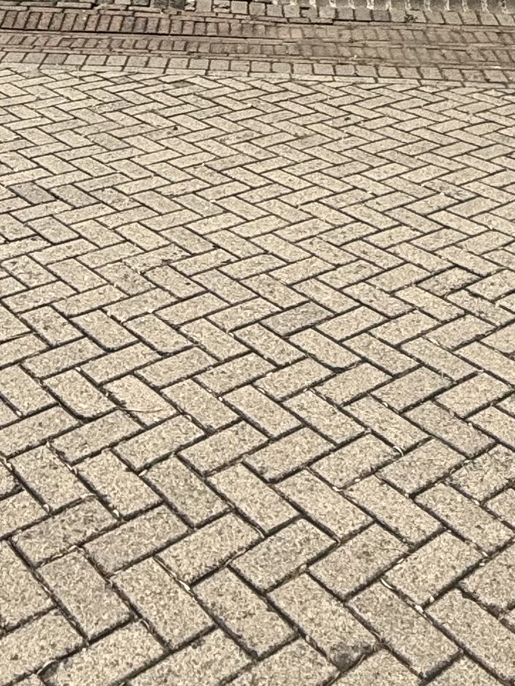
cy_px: -269
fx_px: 1150
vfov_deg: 26.6
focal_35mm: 58
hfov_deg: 25.2
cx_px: 221
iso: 64
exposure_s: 1/2717
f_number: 2.2
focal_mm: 2.22
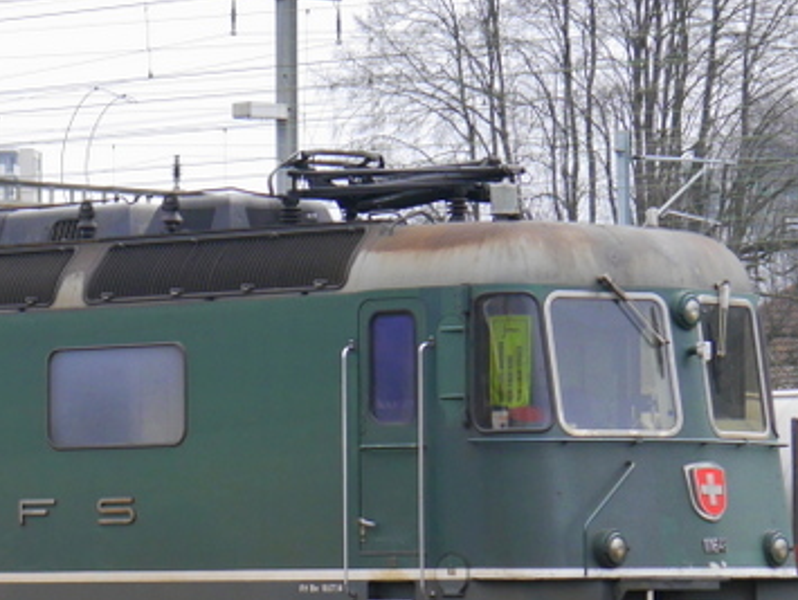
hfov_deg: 7.6
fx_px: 6000
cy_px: 464
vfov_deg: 5.7
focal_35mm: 260
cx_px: -76
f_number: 6.3
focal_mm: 42
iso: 160
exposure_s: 1/160
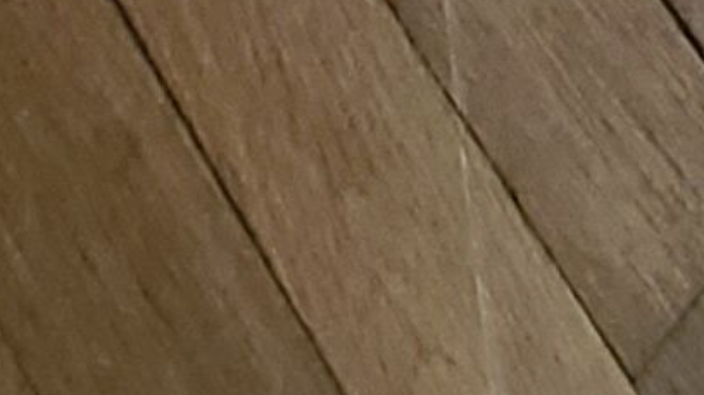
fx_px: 2612
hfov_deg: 15.3
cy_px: -2782
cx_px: 556
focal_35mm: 140
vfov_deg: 3.8
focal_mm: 2.2
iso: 320
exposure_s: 1/60
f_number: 2.2
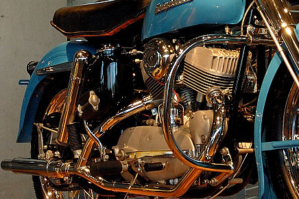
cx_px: 192
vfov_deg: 13.3
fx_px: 848
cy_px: 47
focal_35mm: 102
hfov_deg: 20.0
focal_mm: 29
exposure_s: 1/60
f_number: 5
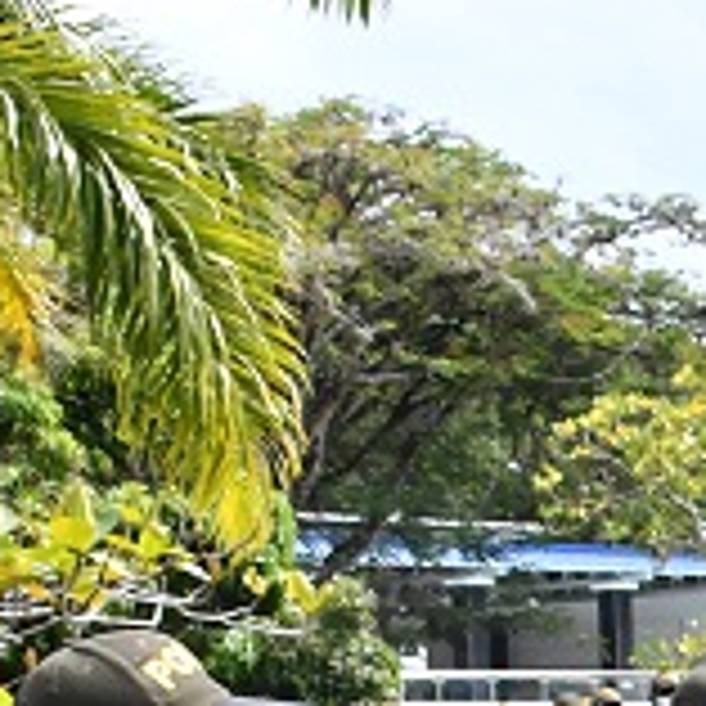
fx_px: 3369
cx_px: 1425
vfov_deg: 11.1
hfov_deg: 10.9
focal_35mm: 146
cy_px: 1295
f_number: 8
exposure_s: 1/2500
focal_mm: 18
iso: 2000
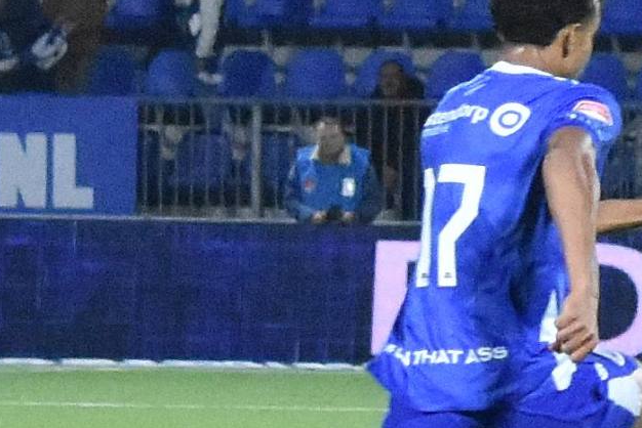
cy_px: 422
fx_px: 6726
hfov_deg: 5.4
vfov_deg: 3.6
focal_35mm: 377
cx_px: 962
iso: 3200
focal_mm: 82
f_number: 3.2
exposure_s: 1/640
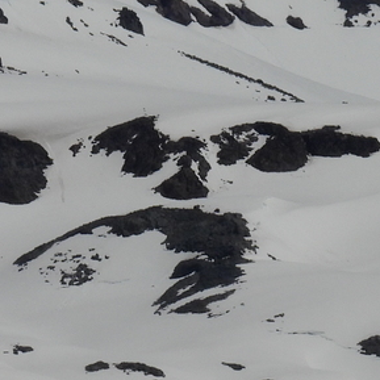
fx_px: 11650
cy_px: -55
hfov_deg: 1.9
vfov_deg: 1.9
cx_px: 60
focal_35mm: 938
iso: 100
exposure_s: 1/2000
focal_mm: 42.8
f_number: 7.1
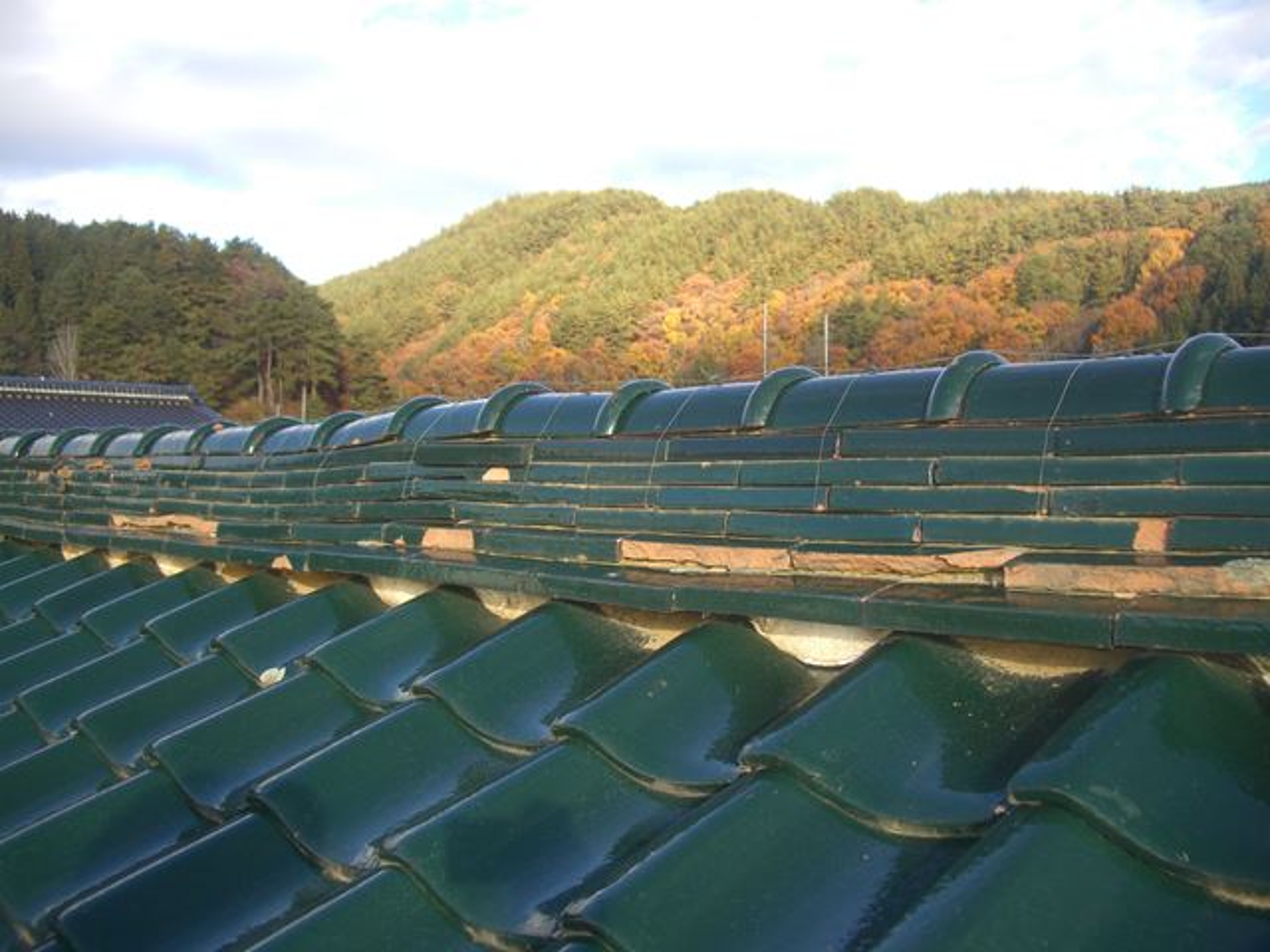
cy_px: 476
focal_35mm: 38
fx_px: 1394
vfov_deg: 37.7
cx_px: 635
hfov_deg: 49.0
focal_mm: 7.9
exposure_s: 1/200
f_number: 2.8
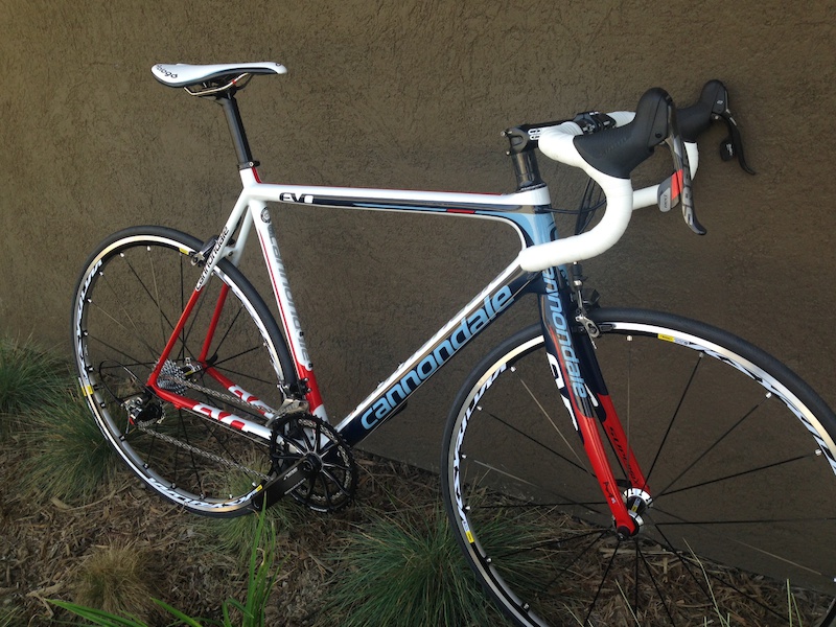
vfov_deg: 42.9
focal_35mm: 33
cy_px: 314
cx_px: 418
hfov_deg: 55.4
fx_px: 797
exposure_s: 1/120
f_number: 2.4
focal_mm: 4.12
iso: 50
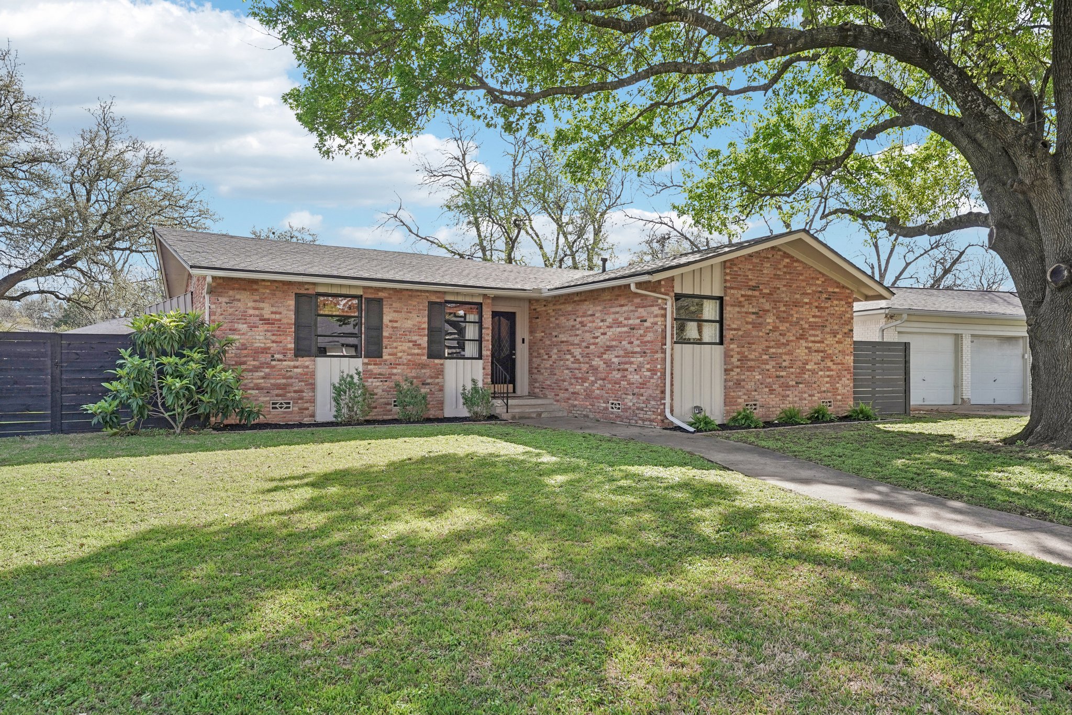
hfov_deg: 77.6
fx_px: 667
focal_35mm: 22
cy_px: 358
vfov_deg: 56.4
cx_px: 536
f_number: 8
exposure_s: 1/250
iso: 400
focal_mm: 22.4
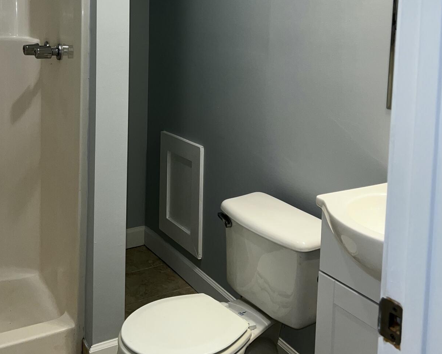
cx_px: 208
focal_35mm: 42
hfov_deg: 43.8
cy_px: 66
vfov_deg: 34.5
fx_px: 550
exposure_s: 1/120
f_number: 1.5
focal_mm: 5.7
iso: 50
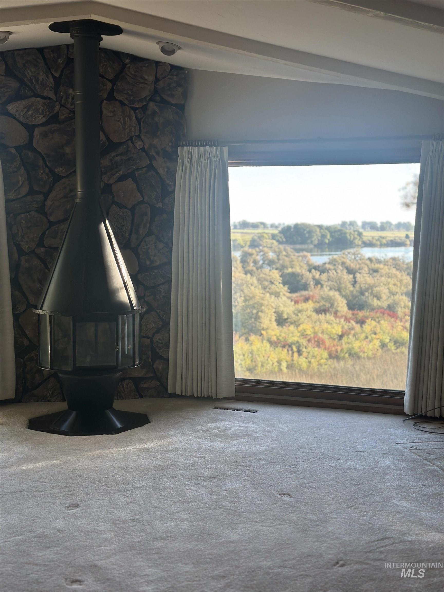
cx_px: 222
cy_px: 296
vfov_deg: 39.7
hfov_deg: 30.3
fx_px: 821
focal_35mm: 48
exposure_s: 1/506
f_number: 1.78
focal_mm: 6.86
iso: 80
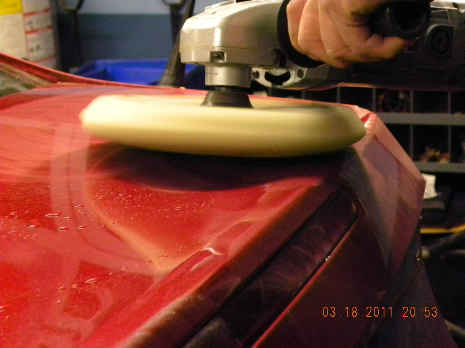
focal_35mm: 85
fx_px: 1142
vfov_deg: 17.4
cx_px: 232
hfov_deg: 23.0
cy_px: 174
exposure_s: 1/73
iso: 800
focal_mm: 15.1
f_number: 4
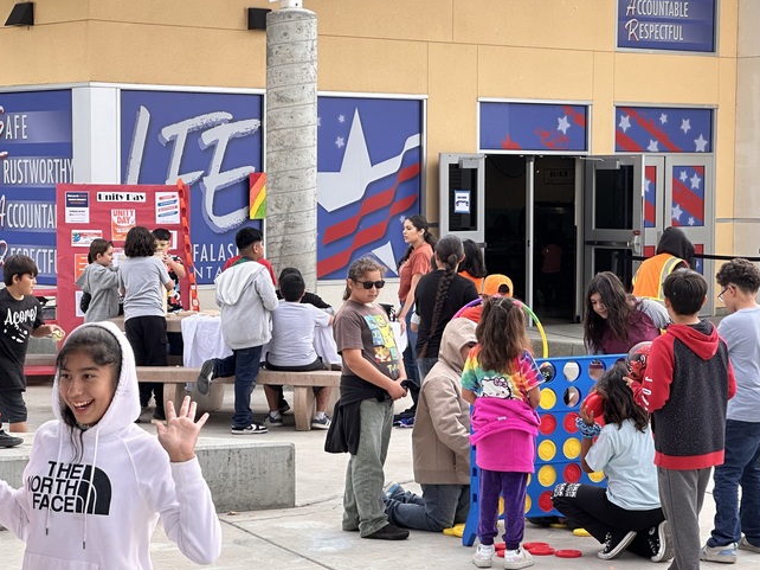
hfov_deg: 20.4
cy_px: 334
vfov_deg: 15.4
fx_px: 2107
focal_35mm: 96
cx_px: 352
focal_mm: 9
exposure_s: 1/233
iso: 32
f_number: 2.8
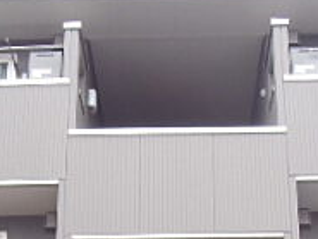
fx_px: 763
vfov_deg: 16.5
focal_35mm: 83
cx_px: 160
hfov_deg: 23.5
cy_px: 335
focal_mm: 4.24
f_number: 3
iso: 64
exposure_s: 1/60
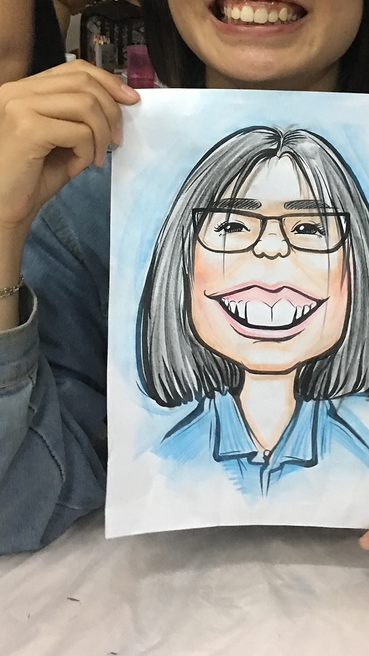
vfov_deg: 39.4
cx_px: 268
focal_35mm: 51
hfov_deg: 23.3
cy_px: 157
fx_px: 887
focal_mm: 4.15
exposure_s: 1/8
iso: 125
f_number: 2.2
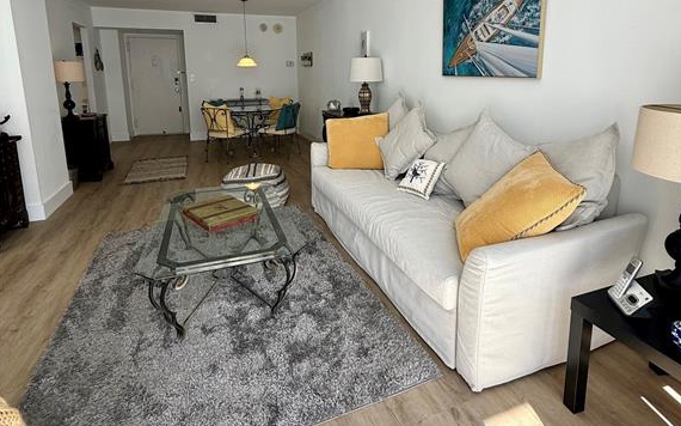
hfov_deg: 85.1
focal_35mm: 20
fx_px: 371
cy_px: 135
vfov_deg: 58.0
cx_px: 342
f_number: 2.2
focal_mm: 2.22
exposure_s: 1/187
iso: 50
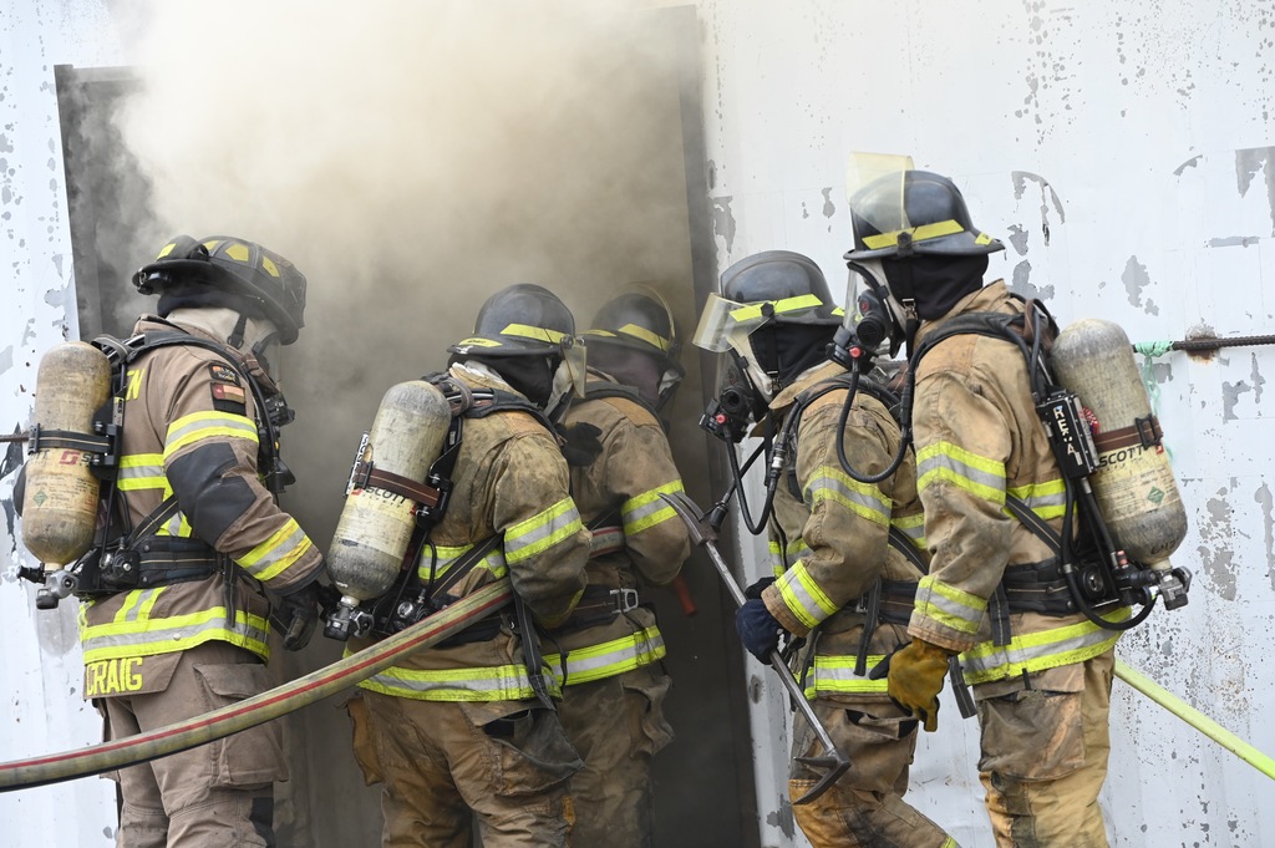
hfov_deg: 14.2
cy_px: 424
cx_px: 638
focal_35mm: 145
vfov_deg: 9.4
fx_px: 5131
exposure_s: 1/1250
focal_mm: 145
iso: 1000
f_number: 5
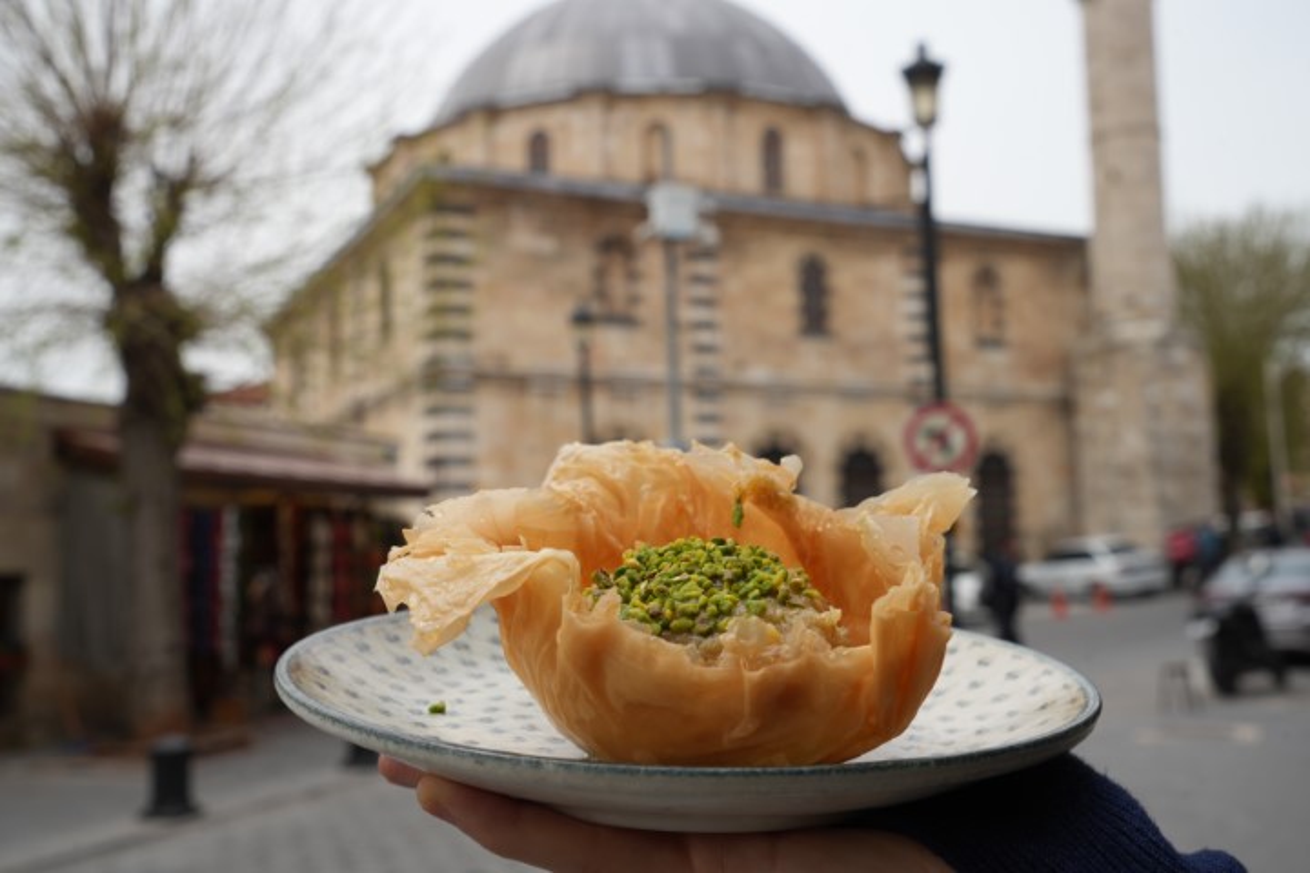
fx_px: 1383
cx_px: 655
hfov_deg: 50.7
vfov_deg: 35.1
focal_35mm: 38
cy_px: 436
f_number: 10
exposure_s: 1/125
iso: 100
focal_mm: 38
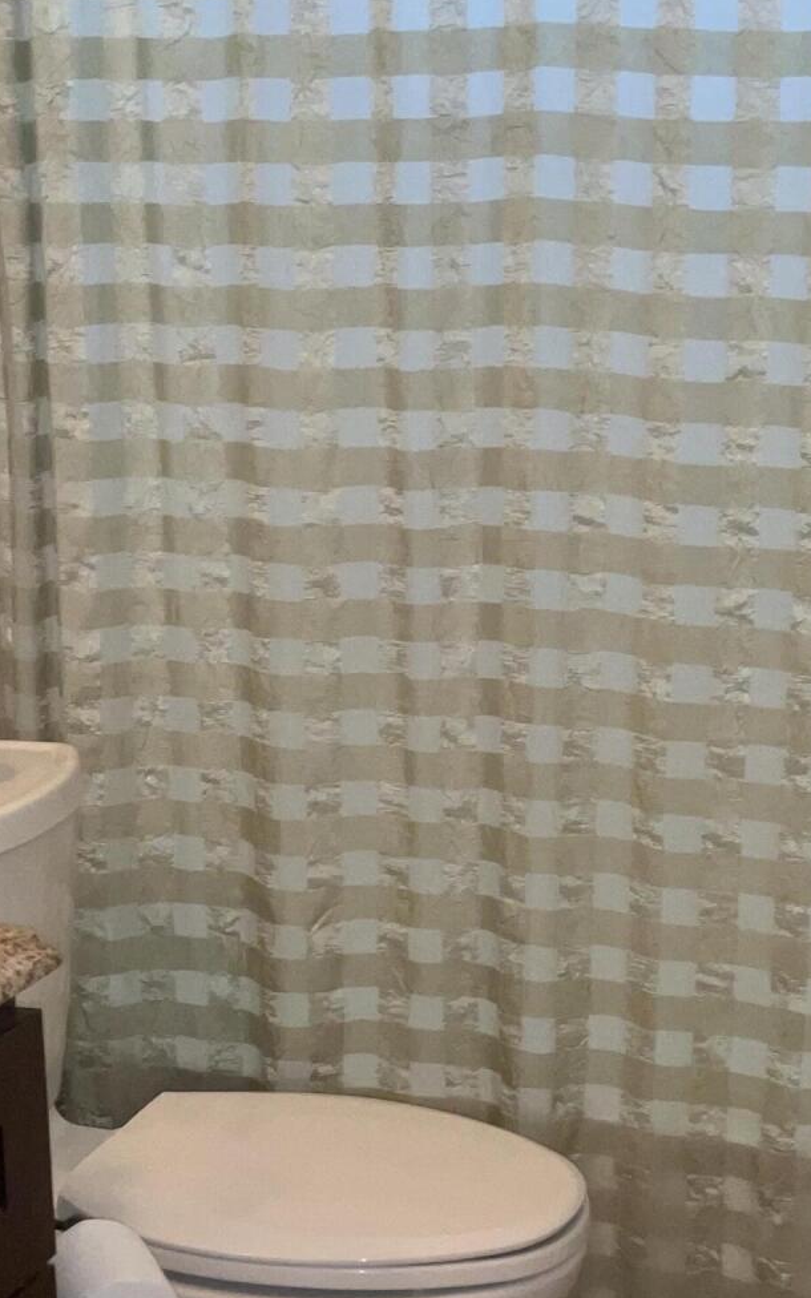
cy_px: 833
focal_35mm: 63
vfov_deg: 32.3
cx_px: 459
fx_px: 2228
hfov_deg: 20.6
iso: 64
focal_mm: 3
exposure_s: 1/60
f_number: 1.8
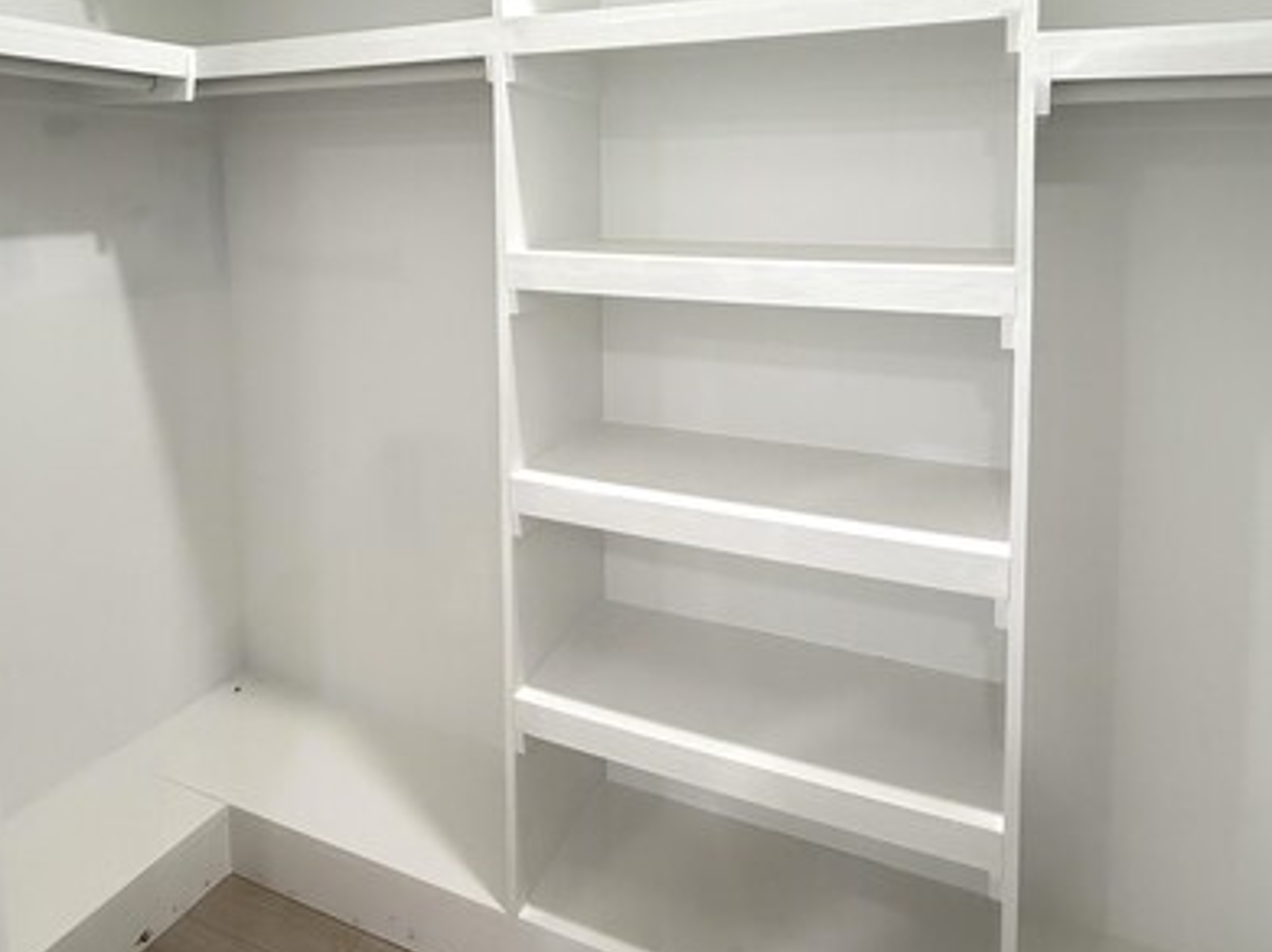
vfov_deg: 55.9
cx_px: 649
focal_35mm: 23
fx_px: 845
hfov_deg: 74.0
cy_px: 235
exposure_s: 1/60
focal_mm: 2.22
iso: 200
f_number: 2.2
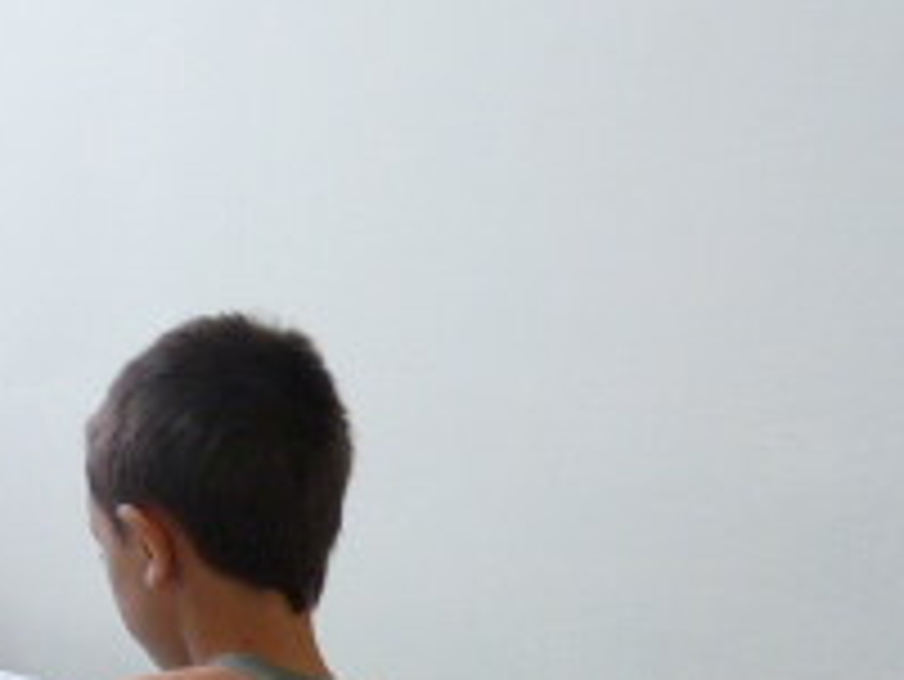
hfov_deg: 21.8
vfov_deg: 16.2
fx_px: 2247
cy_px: 919
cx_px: -31
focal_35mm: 86
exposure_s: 1/30
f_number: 2.8
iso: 250
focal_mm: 4.8
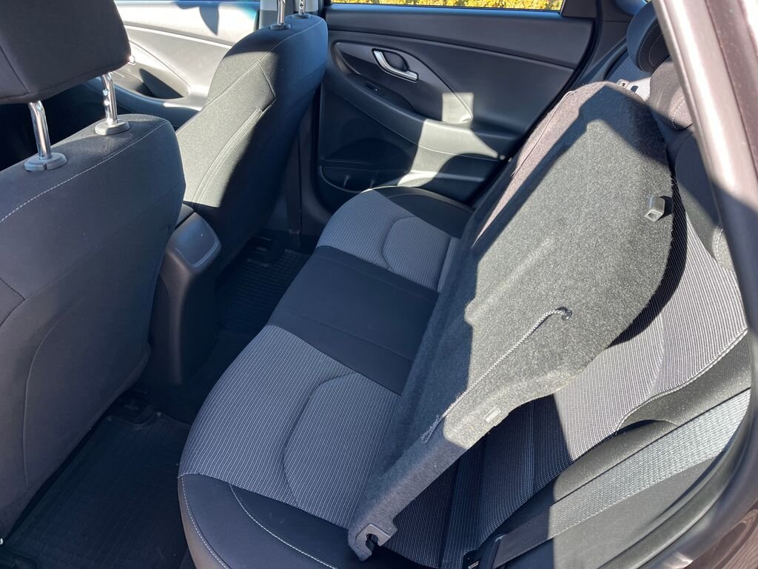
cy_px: 284
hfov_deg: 67.3
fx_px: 569
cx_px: 379
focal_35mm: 26
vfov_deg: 53.1
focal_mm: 5.1
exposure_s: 1/122
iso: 50
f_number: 1.6
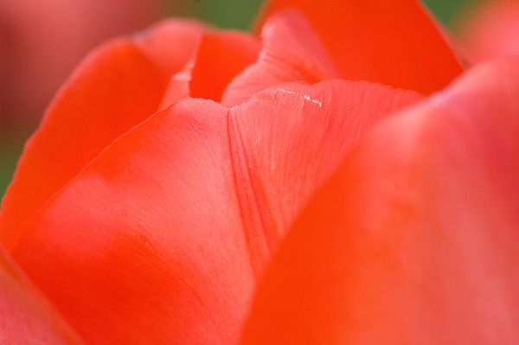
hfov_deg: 13.1
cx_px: 260
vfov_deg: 8.7
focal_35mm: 158
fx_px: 2269
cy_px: 172
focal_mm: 105
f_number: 8
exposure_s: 1/160
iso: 100
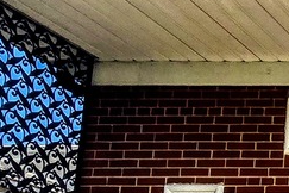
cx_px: 626
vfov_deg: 16.0
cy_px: 266
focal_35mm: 80
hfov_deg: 16.6
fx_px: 642
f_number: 2.2
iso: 64
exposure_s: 1/2000
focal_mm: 2.2
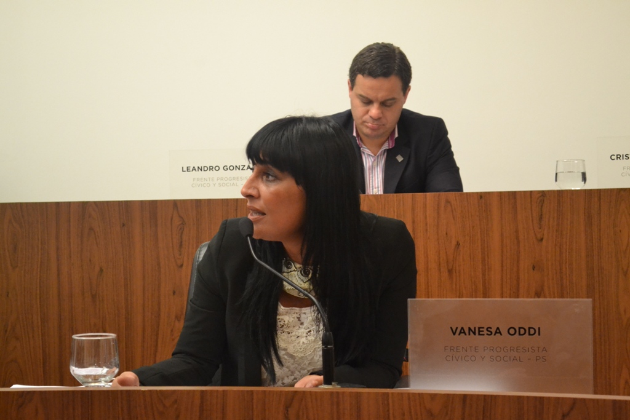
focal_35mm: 82
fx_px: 1444
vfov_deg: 16.6
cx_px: 315
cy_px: 210
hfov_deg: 24.6
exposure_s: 1/60
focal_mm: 55
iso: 3200
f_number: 5.6
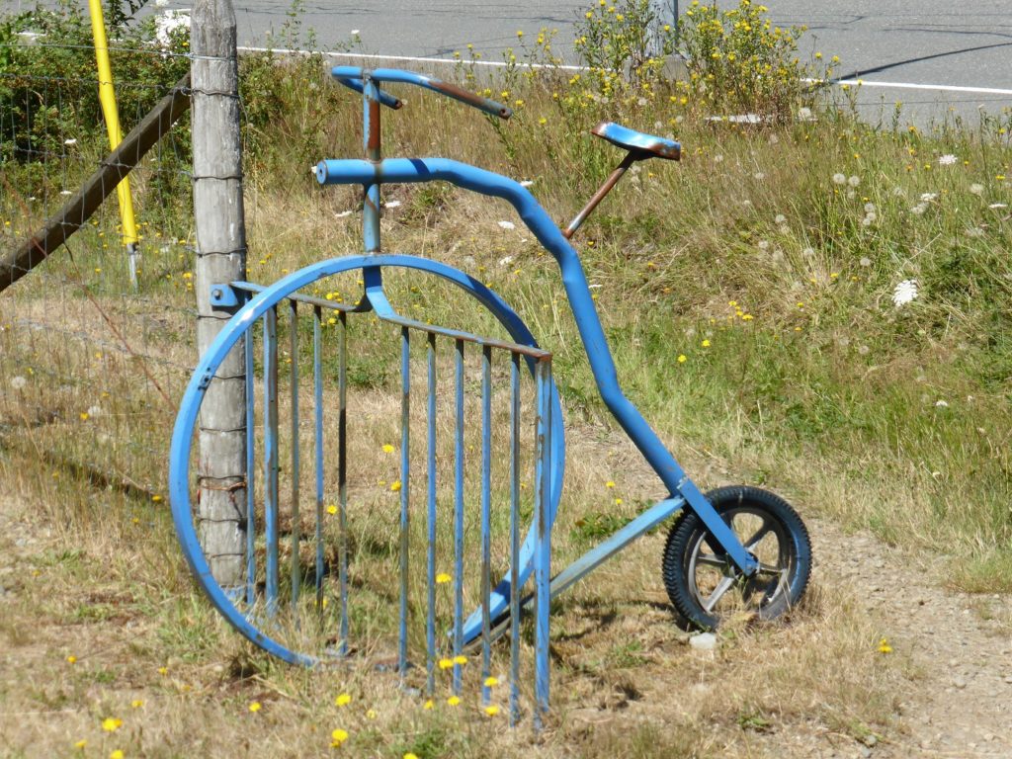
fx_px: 3040
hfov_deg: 18.9
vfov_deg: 14.2
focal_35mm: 104
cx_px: 506
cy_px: 380
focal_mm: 17.1
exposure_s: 1/500
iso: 100
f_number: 5.3
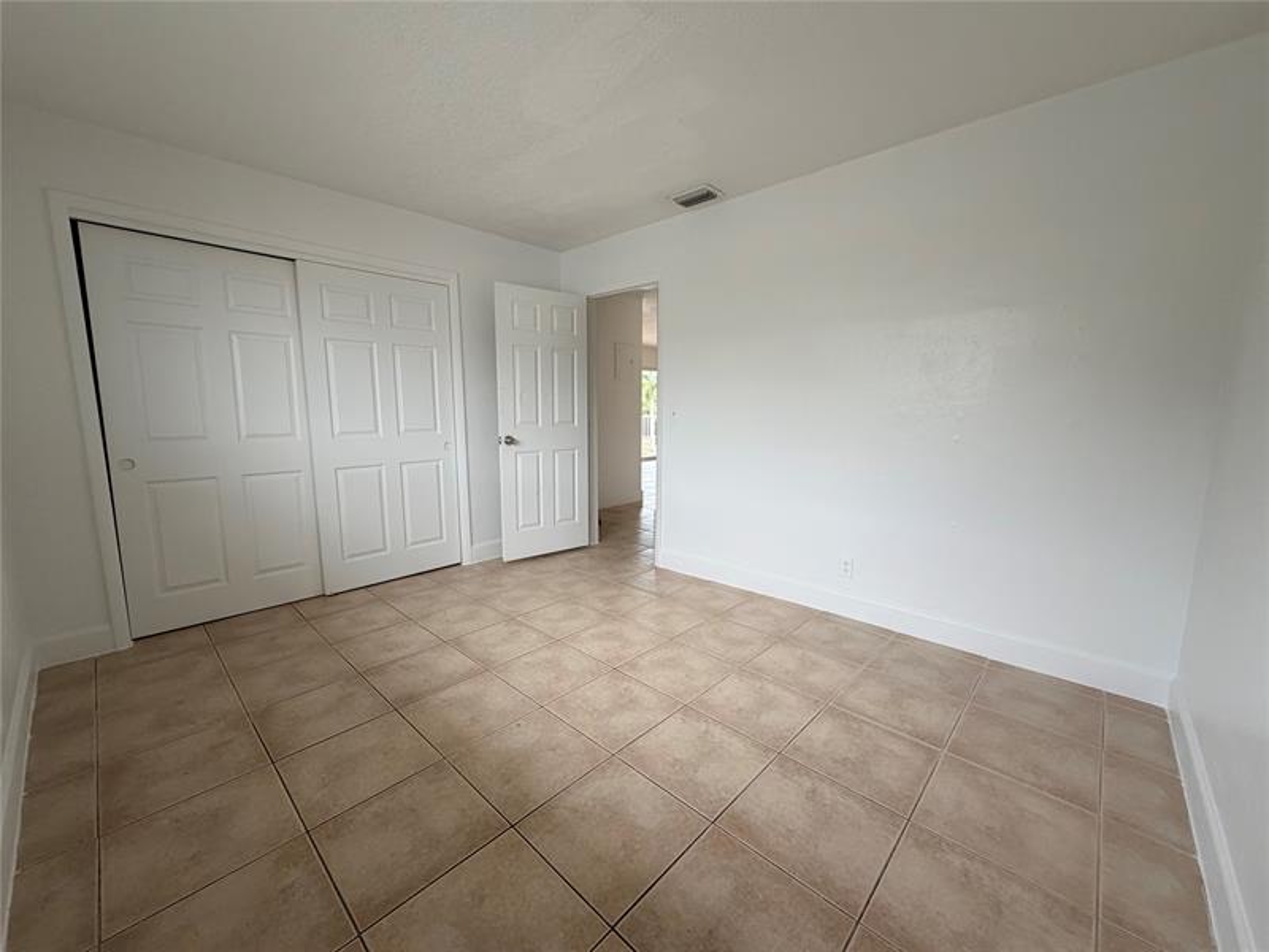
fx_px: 513
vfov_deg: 85.7
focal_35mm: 14
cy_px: 476
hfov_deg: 102.1
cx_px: 634
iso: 200
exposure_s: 1/121
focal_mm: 2.22
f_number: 2.2
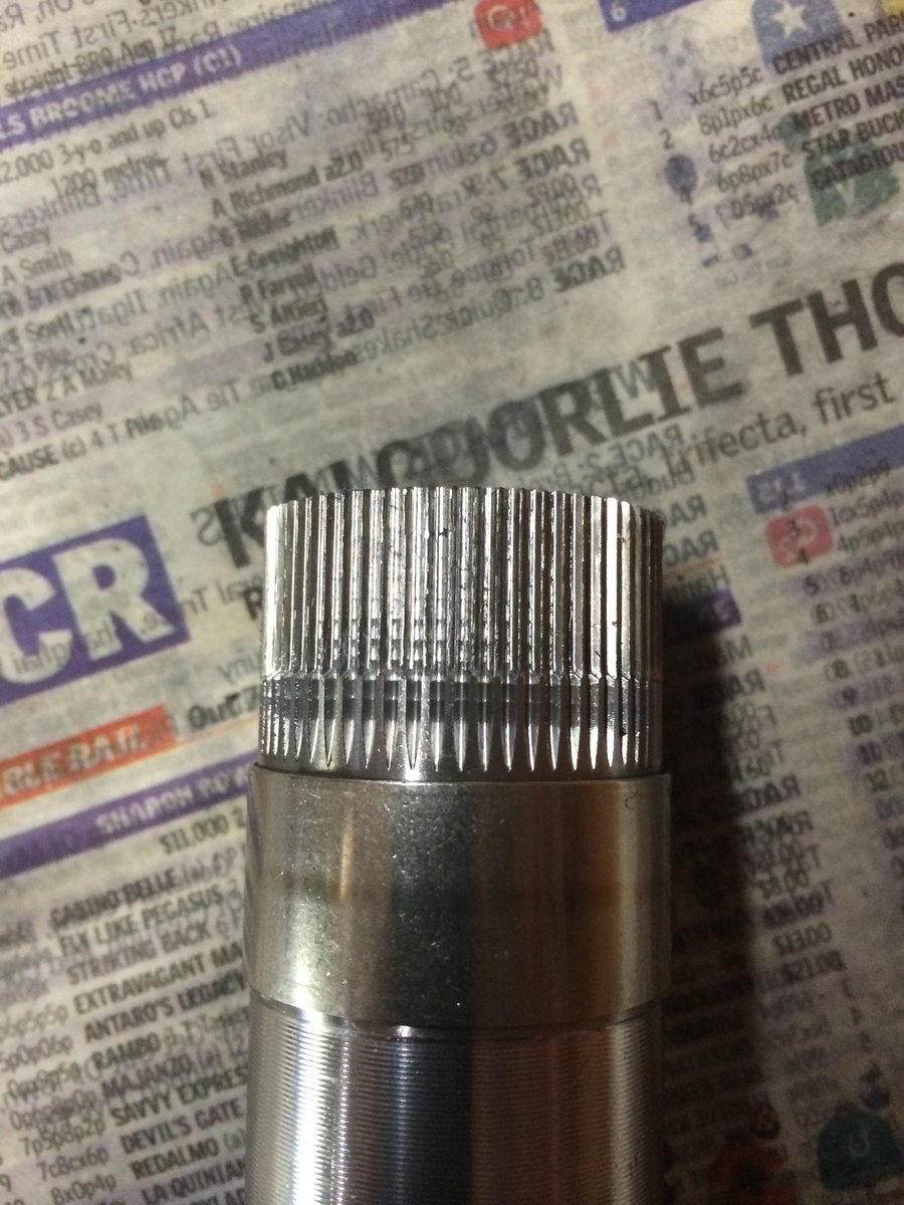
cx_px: 452
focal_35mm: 30
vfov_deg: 60.0
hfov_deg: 46.8
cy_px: 602
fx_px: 1045
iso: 320
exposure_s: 1/33
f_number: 2.2
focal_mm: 4.12
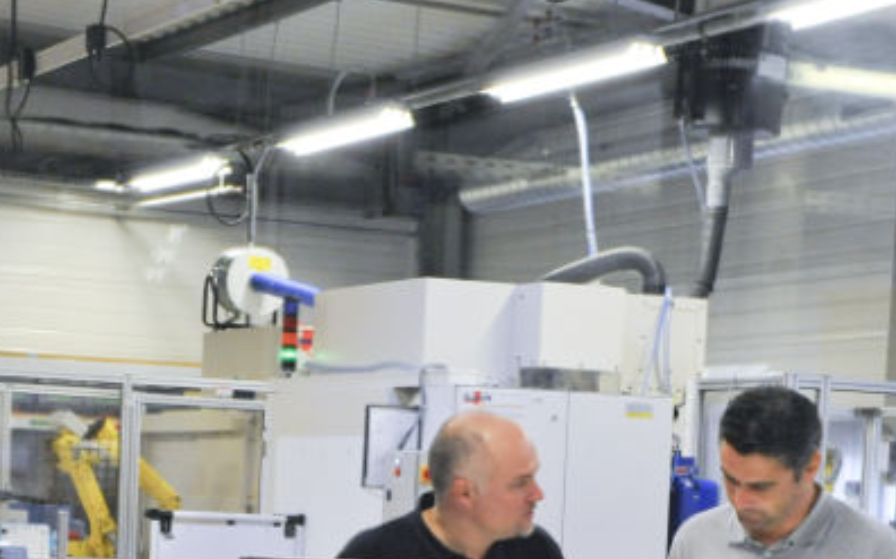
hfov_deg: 18.0
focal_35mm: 116
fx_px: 2831
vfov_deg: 11.0
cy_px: 705
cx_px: 382
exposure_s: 1/125
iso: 2000
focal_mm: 44
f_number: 7.1
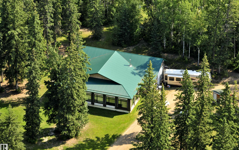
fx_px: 918
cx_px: 120
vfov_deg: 9.3
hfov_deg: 14.8
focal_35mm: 141
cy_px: 74
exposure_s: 1/500
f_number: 5.6
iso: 360
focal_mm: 92
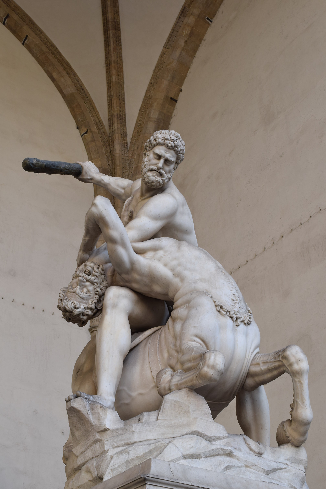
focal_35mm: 51
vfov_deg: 38.9
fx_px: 693
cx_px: 163
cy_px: 244
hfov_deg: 26.5
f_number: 18
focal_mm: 34
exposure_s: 1/30
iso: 200
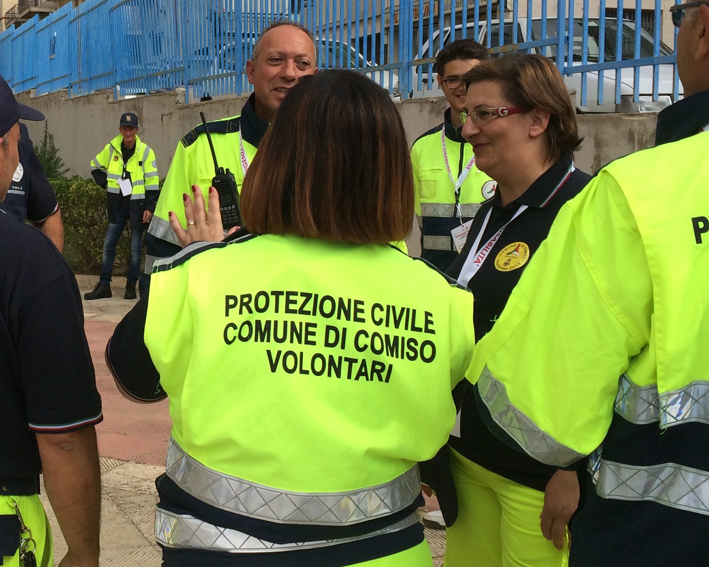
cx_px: 113
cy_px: 198
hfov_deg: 32.4
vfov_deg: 27.0
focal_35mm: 56
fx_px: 1175
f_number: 2.2
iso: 32
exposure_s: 1/1026
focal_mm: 4.12
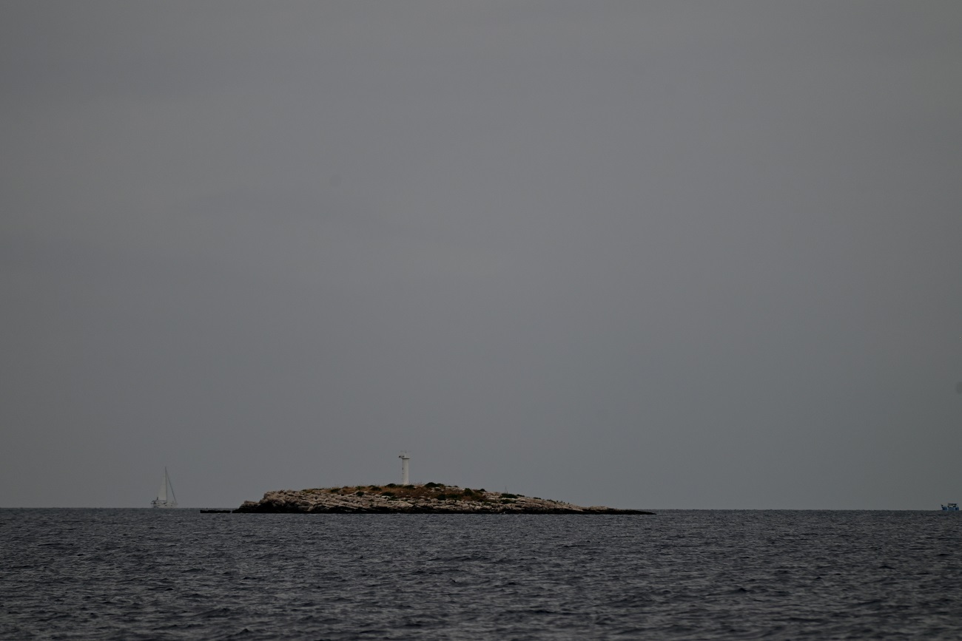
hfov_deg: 6.9
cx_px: 481
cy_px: 320
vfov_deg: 4.6
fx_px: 8017
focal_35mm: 300
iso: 280
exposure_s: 1/1000
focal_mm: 300
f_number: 5.6
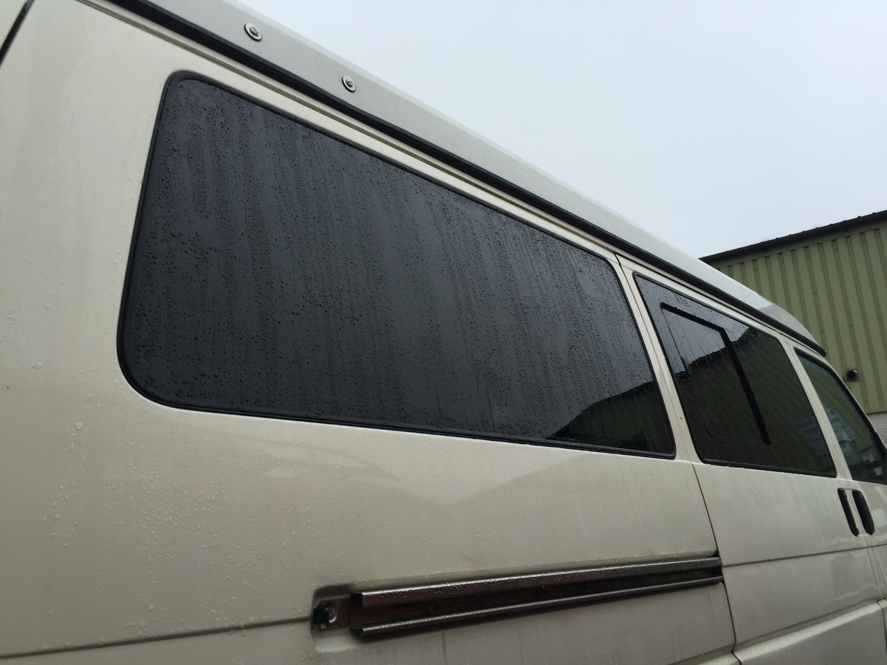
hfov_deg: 61.7
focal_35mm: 29
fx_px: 743
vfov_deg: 48.2
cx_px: 444
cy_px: 332
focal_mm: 4.15
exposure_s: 1/116
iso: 32
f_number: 2.2
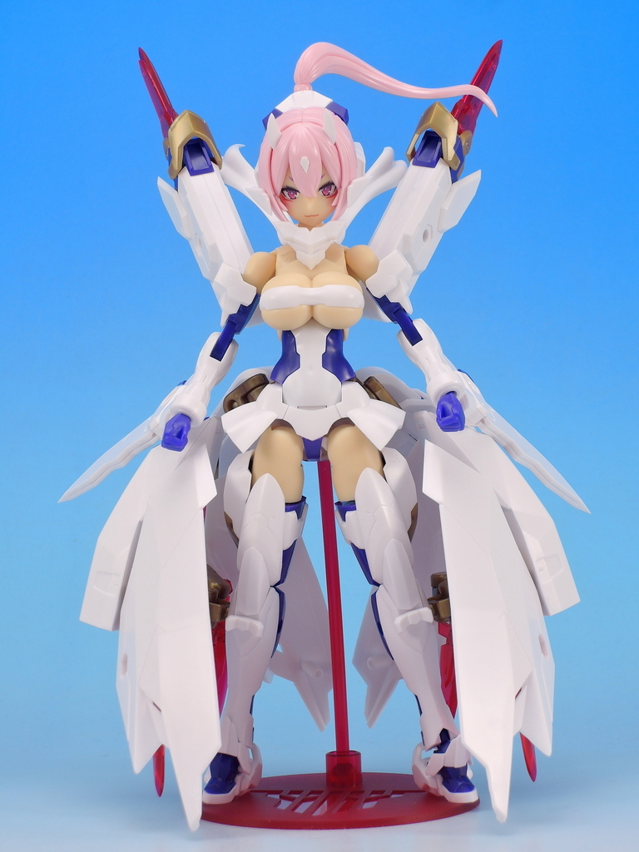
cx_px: 320
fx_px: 2092
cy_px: 426
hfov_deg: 17.4
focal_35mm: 85
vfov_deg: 23.0
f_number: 6.3
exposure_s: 1/5
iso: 80
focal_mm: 18.2
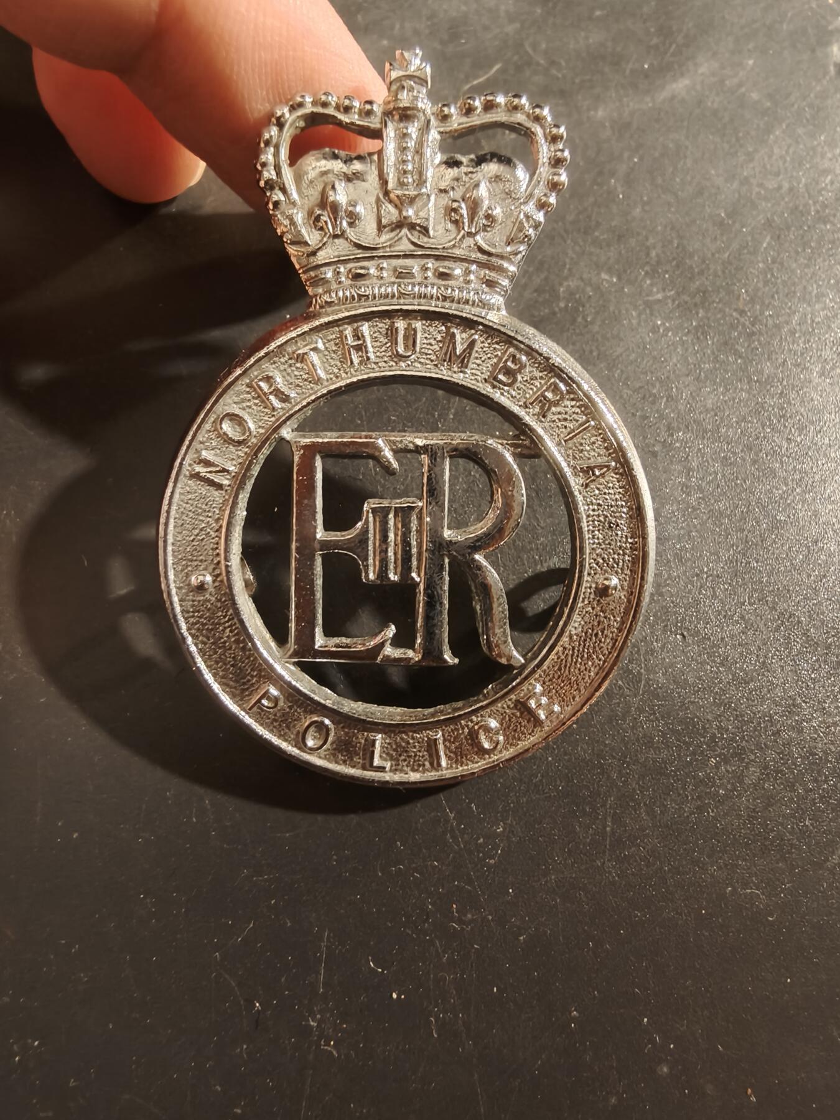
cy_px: 560
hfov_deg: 58.9
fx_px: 744
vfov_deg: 73.9
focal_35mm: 23
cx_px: 420
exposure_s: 1/50
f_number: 2
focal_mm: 2.32
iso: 500
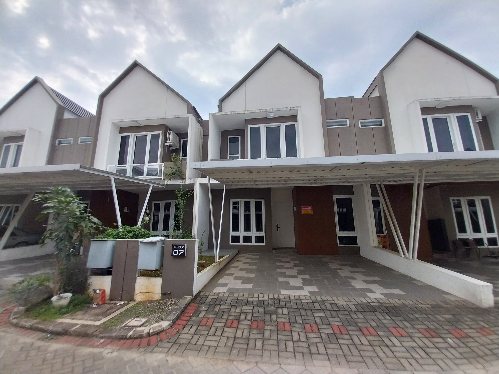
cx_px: 250
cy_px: 187
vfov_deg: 89.9
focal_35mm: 13
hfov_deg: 106.2
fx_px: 187
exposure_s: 1/603
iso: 64
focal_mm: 1.3
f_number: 2.2
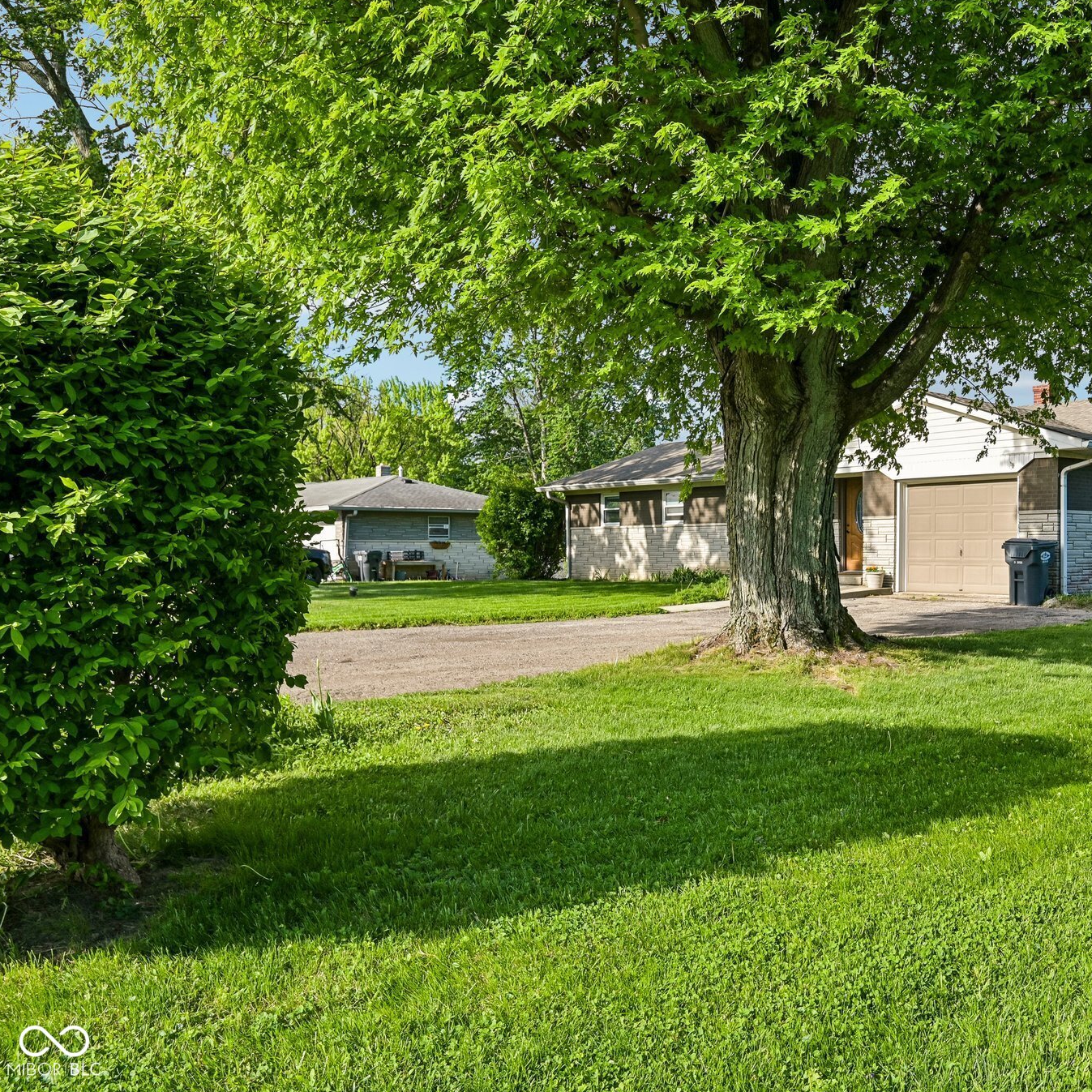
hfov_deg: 50.5
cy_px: 544
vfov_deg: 52.5
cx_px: 812
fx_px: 1106
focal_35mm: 31
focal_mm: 24
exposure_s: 1/160
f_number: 8
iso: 100
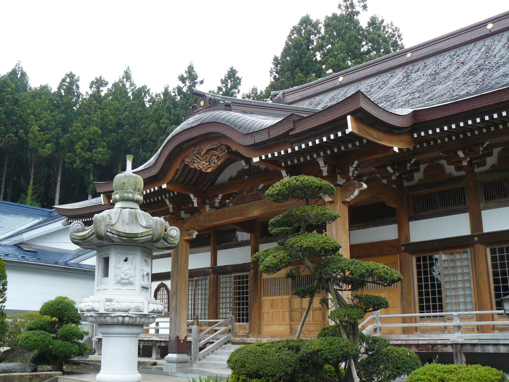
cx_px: 254
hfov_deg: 51.4
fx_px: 529
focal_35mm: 36
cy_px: 191
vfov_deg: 39.7
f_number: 3.2
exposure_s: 1/125
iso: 100
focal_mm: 6
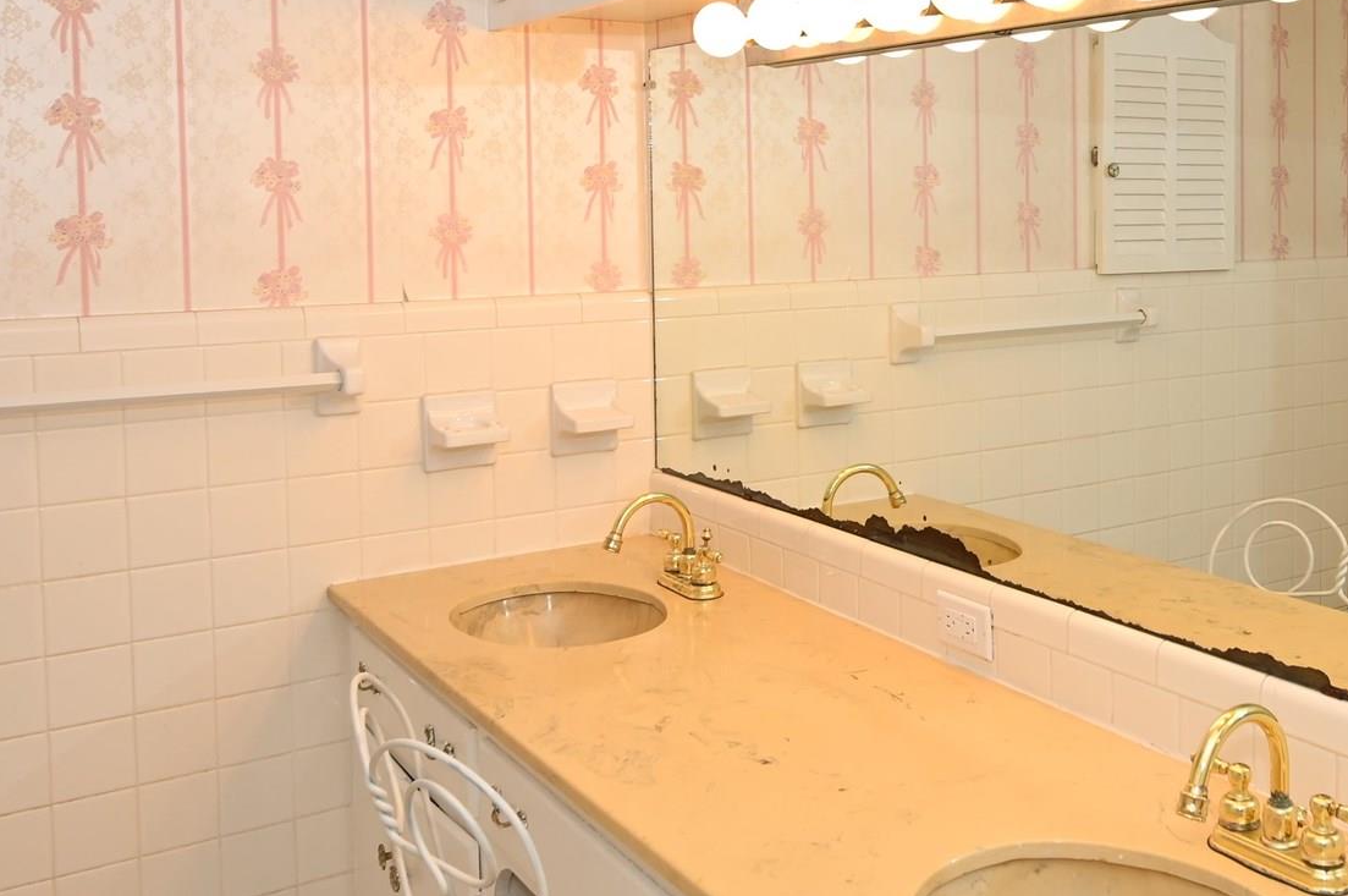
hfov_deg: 47.9
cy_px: 271
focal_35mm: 39
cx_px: 995
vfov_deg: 33.7
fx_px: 1459
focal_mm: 14
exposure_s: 1/100
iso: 200
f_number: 5
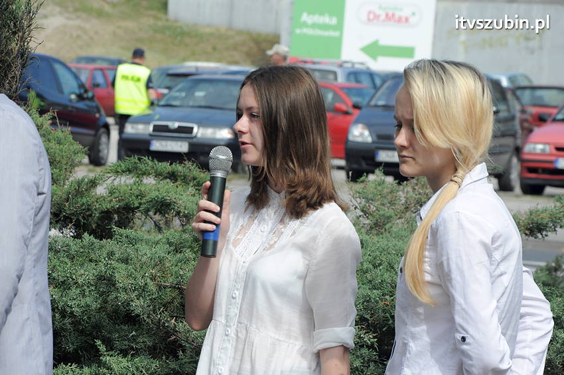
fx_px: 2465
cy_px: 188
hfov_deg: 13.1
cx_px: 282
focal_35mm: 158
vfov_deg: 8.7
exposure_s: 1/1000
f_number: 8
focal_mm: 105
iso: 800
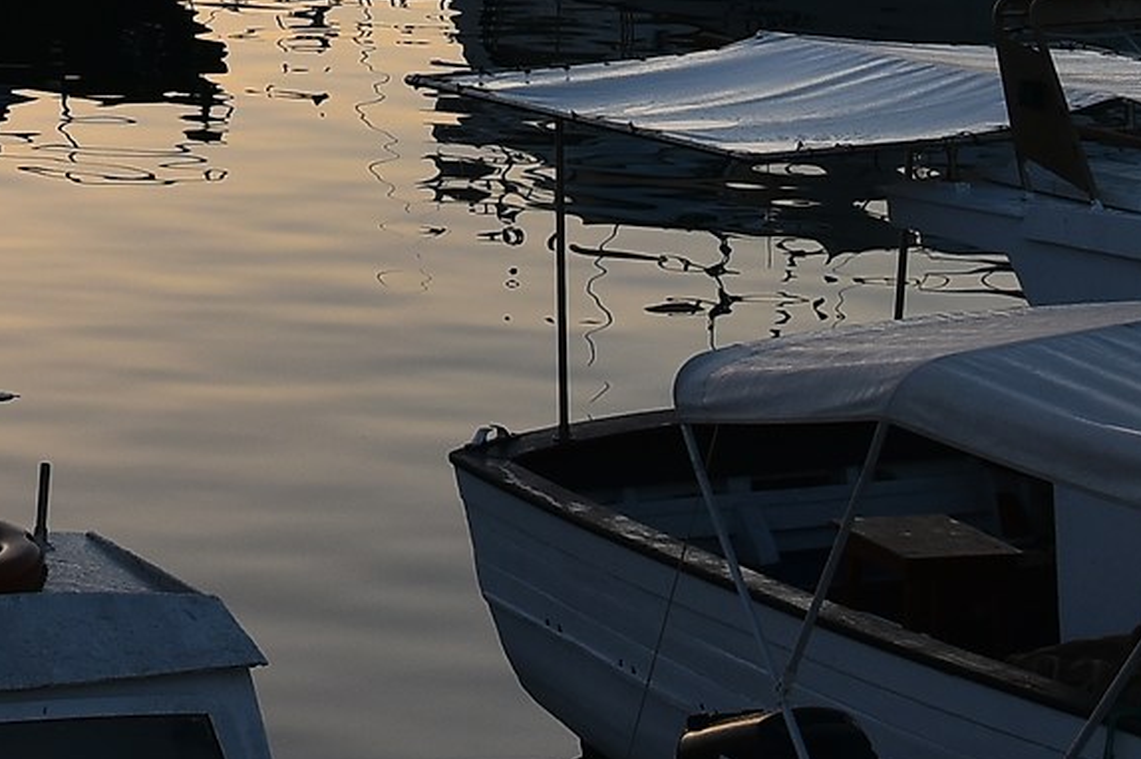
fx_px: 5036
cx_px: -1028
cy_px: -660
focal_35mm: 159
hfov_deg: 11.8
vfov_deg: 8.3
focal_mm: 38
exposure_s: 1/160
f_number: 11
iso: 200
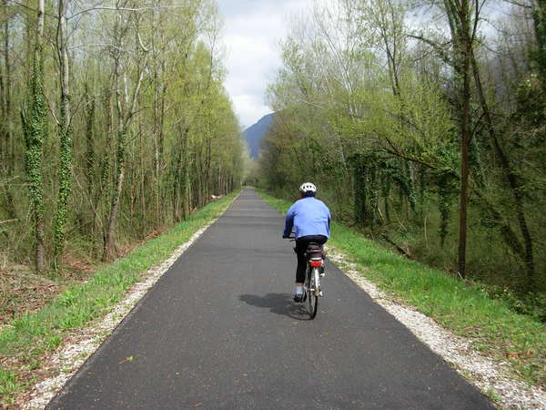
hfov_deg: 49.0
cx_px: 273
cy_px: 205
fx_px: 599
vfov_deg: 37.7
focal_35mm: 38
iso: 79
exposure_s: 1/745
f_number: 2.9
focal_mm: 6.3
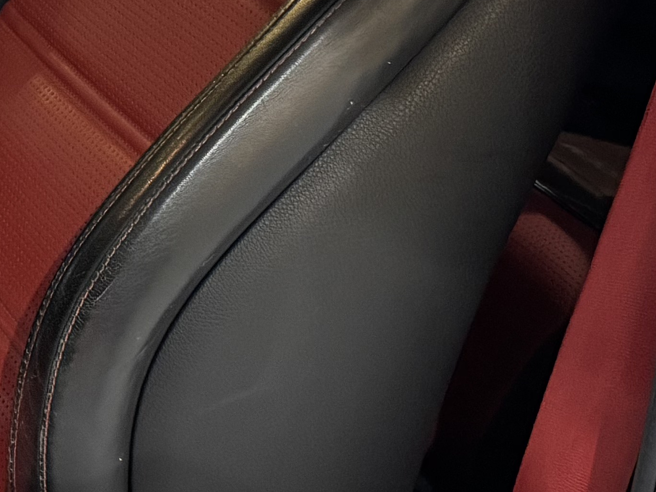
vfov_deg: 14.3
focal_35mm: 100
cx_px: -279
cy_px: -100
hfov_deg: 17.9
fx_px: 1895
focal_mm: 6.76
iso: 1000
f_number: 1.78
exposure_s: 1/30
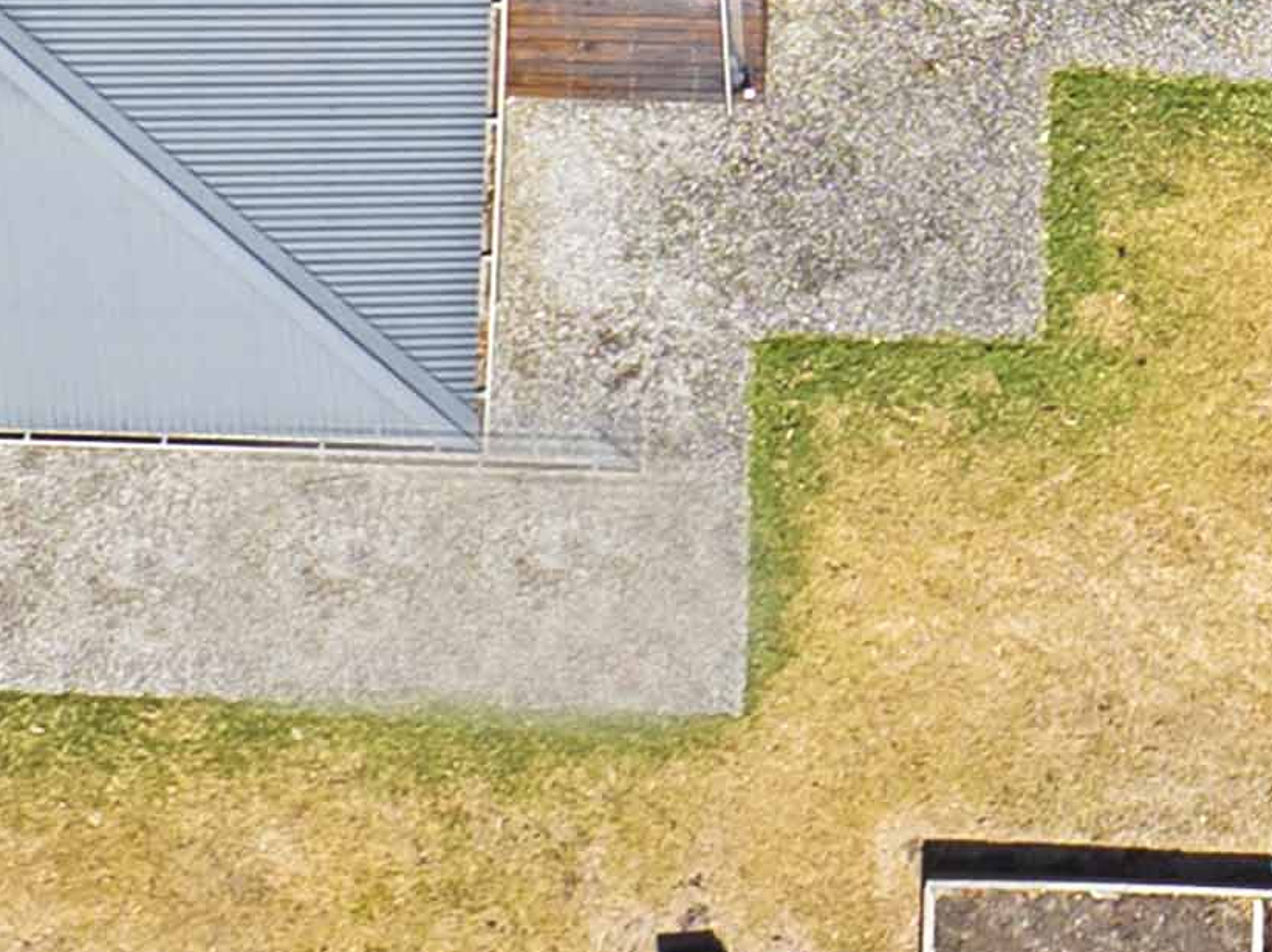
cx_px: 1970
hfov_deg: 12.2
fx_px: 5654
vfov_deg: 9.3
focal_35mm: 154
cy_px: -601
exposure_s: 1/50
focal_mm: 12.29
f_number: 2.8
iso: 100
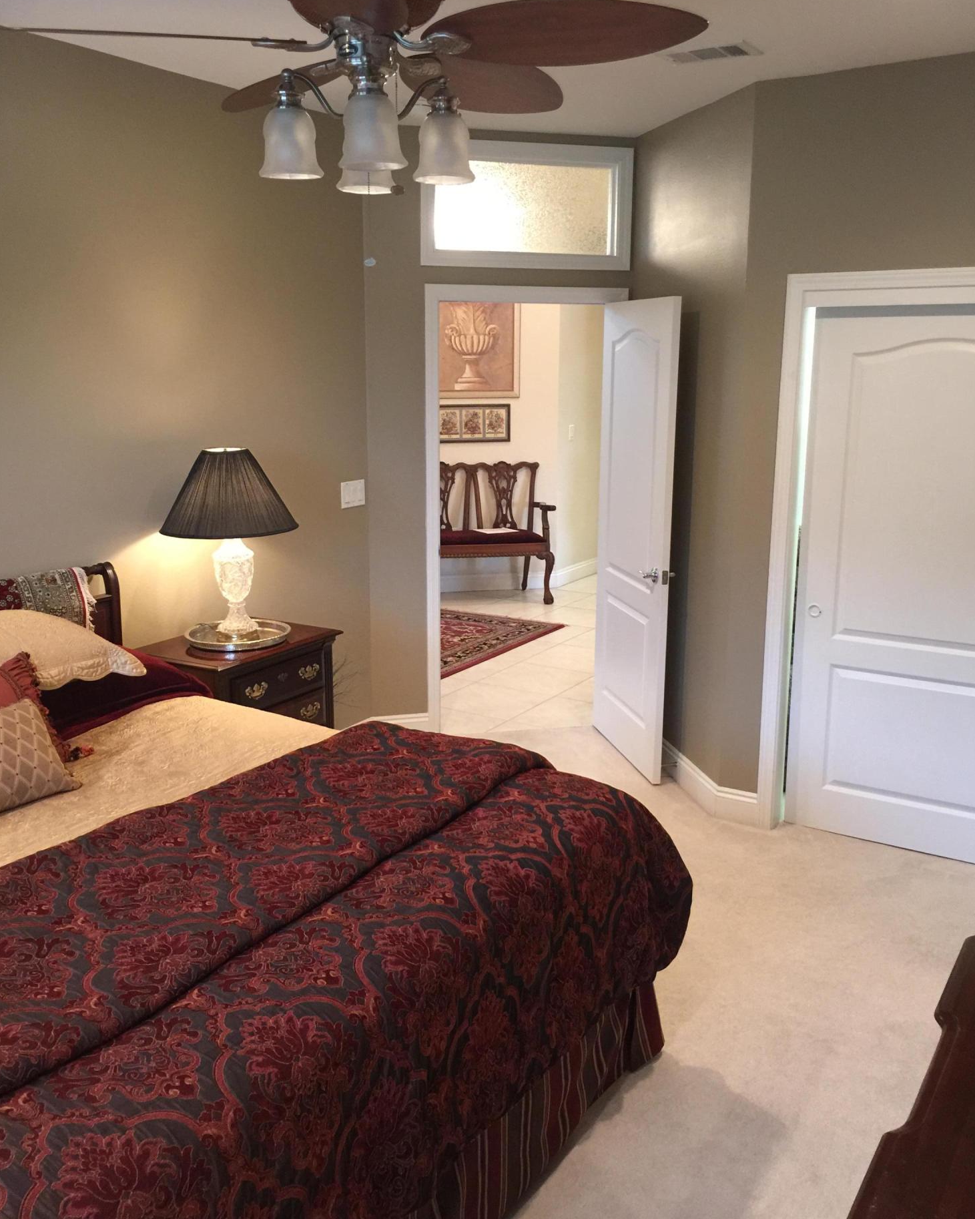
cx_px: 486
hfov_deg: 47.1
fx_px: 1118
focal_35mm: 31
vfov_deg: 57.2
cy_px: 616
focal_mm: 4.15
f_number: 2.2
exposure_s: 1/15
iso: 100
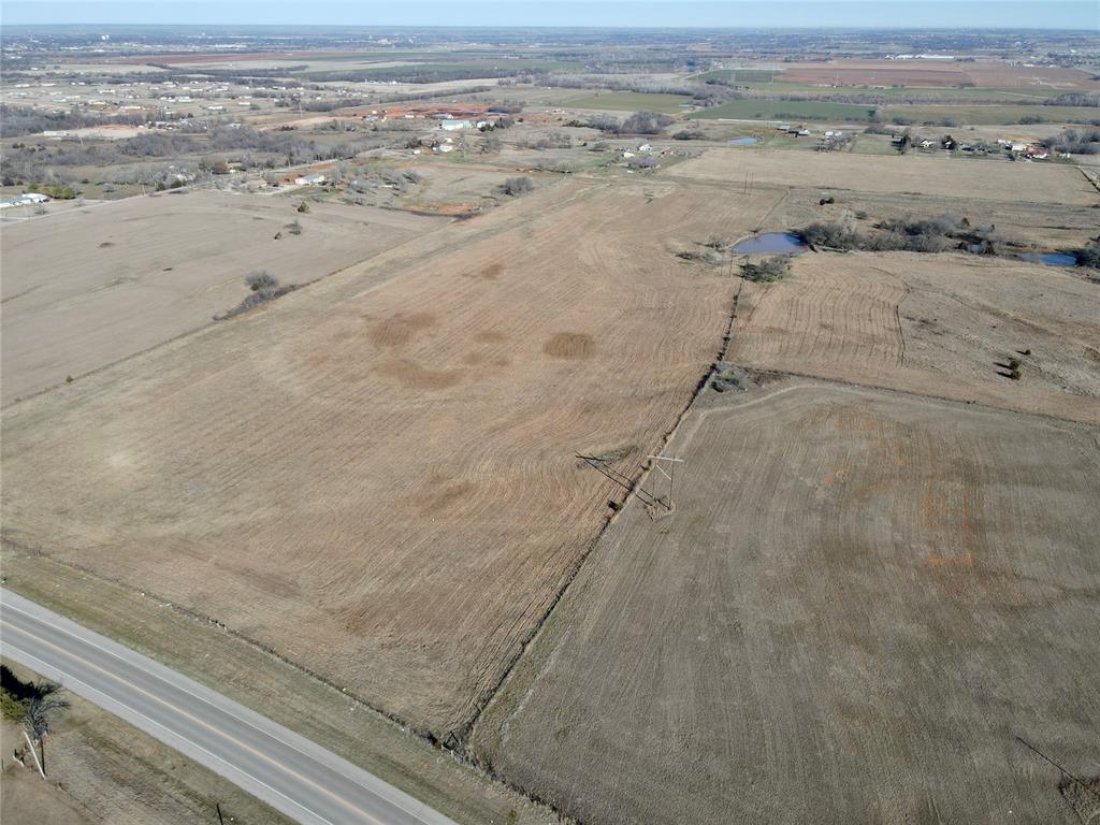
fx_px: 763
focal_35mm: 24
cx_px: 550
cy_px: 412
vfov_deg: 56.8
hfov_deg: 71.6
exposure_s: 1/500
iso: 100
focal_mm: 4.5
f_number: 2.8
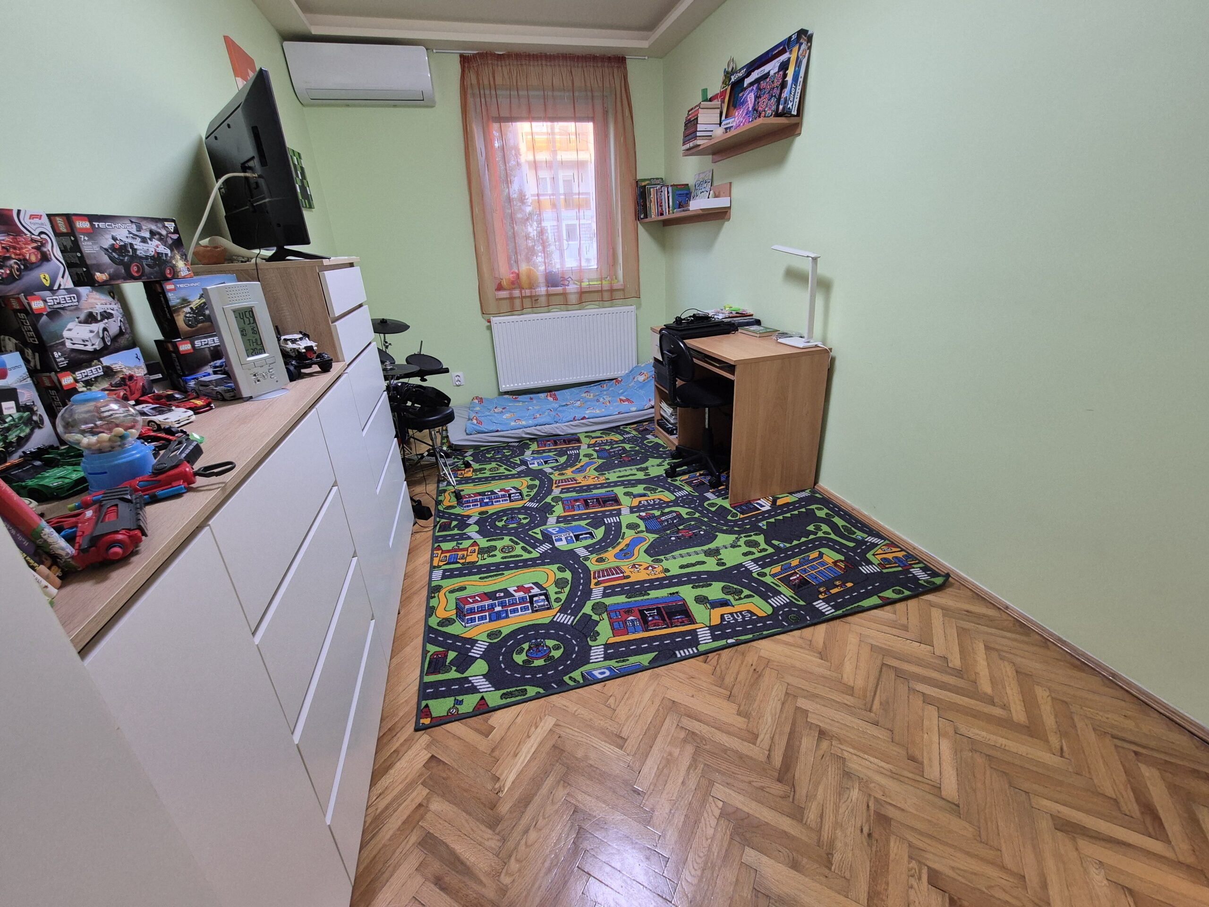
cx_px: 604
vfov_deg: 89.9
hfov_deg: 106.2
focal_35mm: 13
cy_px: 454
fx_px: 454
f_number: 2.2
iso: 160
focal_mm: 2.2
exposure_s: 1/50
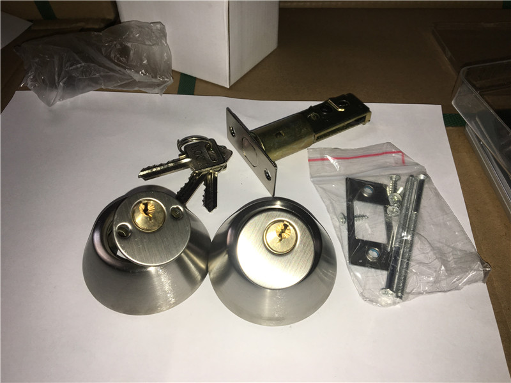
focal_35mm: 29
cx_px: 256
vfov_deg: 48.2
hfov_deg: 61.7
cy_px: 192
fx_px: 428
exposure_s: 1/114
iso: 25
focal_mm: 4.15
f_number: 2.2
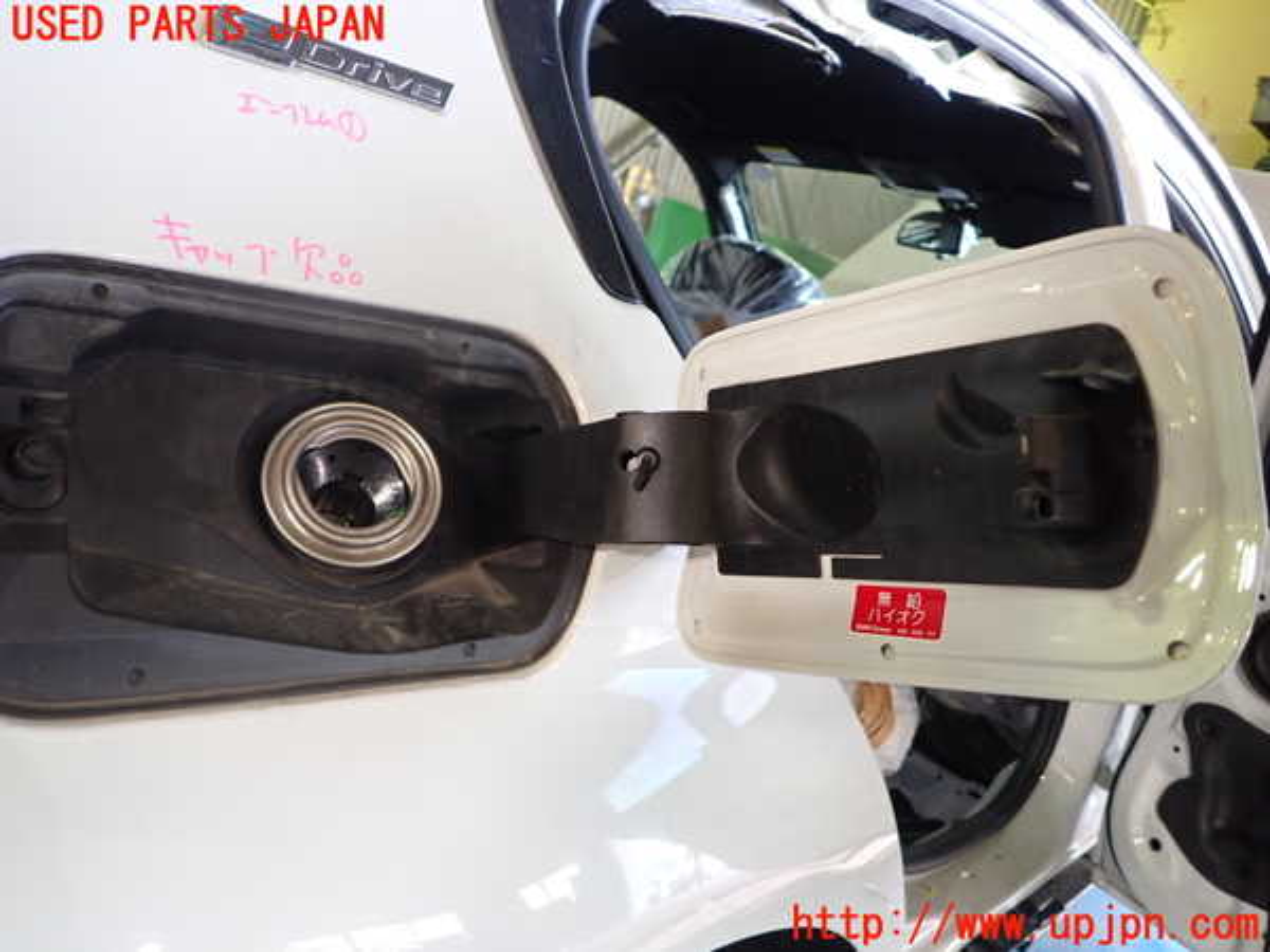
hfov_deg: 69.4
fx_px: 917
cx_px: 635
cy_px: 476
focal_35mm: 25
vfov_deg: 54.9
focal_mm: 4.5
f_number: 2
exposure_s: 1/30
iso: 320
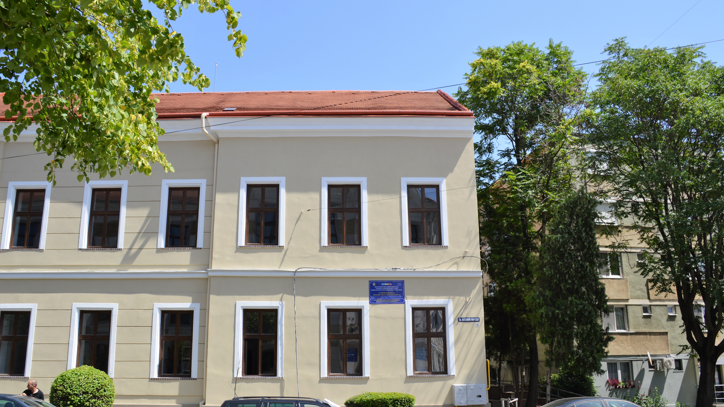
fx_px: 557
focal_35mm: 29
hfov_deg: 66.1
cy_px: 239
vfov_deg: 40.0
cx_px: 359
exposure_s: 1/250
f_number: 8
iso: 100
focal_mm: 18
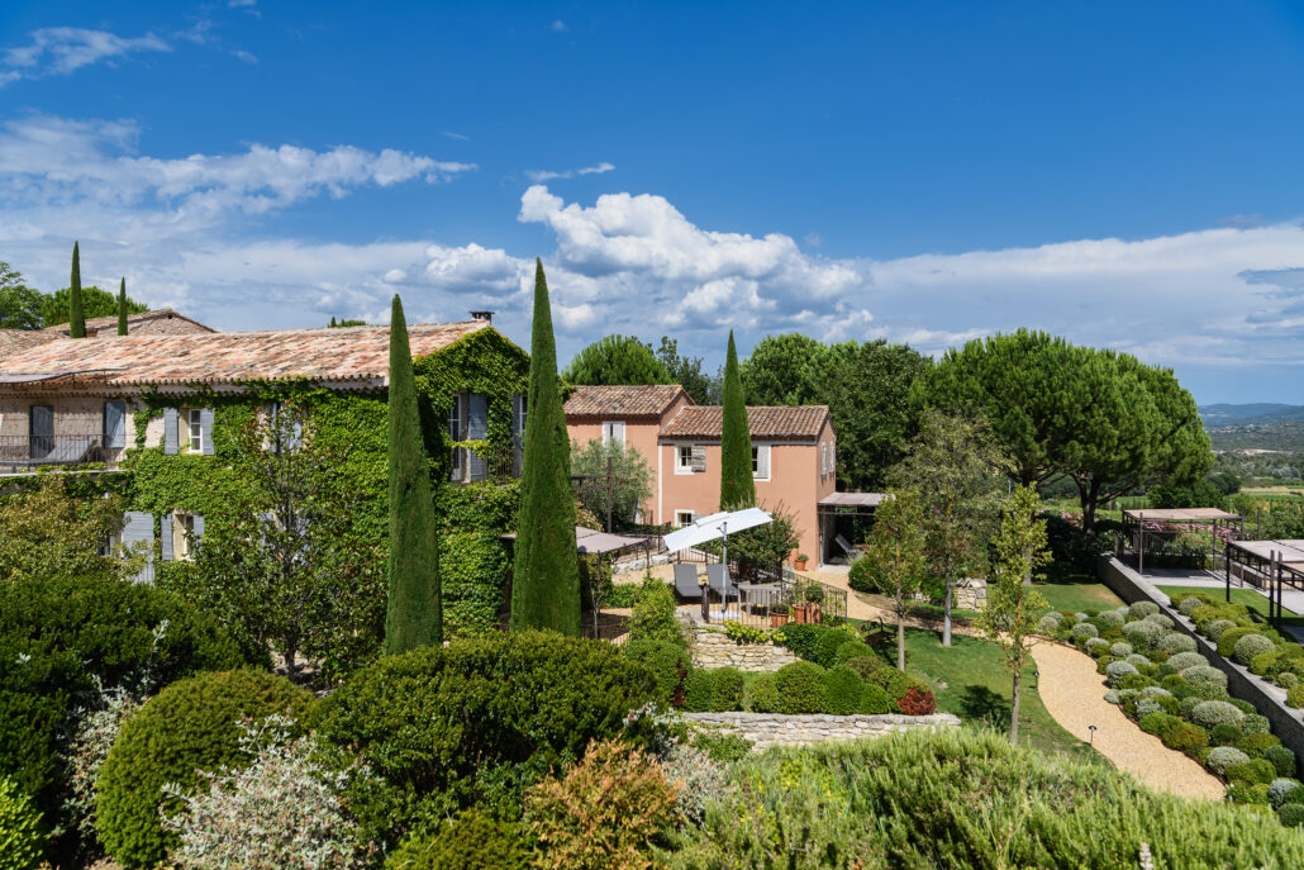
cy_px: 435
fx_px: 1014
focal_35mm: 28
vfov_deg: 46.4
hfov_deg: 65.5
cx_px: 652
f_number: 11
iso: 64
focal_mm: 28
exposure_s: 1/125
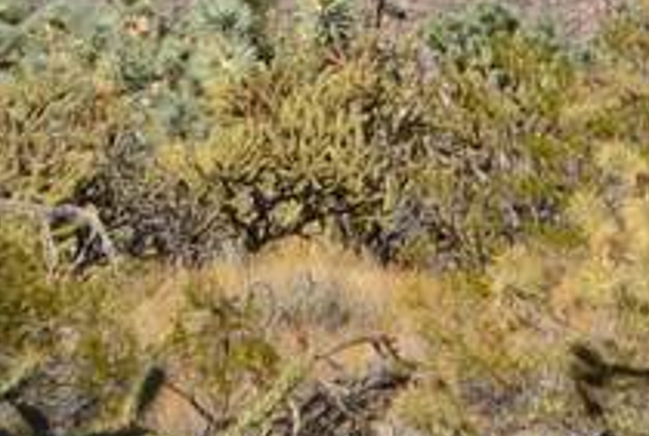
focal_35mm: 502
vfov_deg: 2.7
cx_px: 1579
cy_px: -226
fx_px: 9070
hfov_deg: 4.0
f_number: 11
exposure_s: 1/400
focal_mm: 55
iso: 200
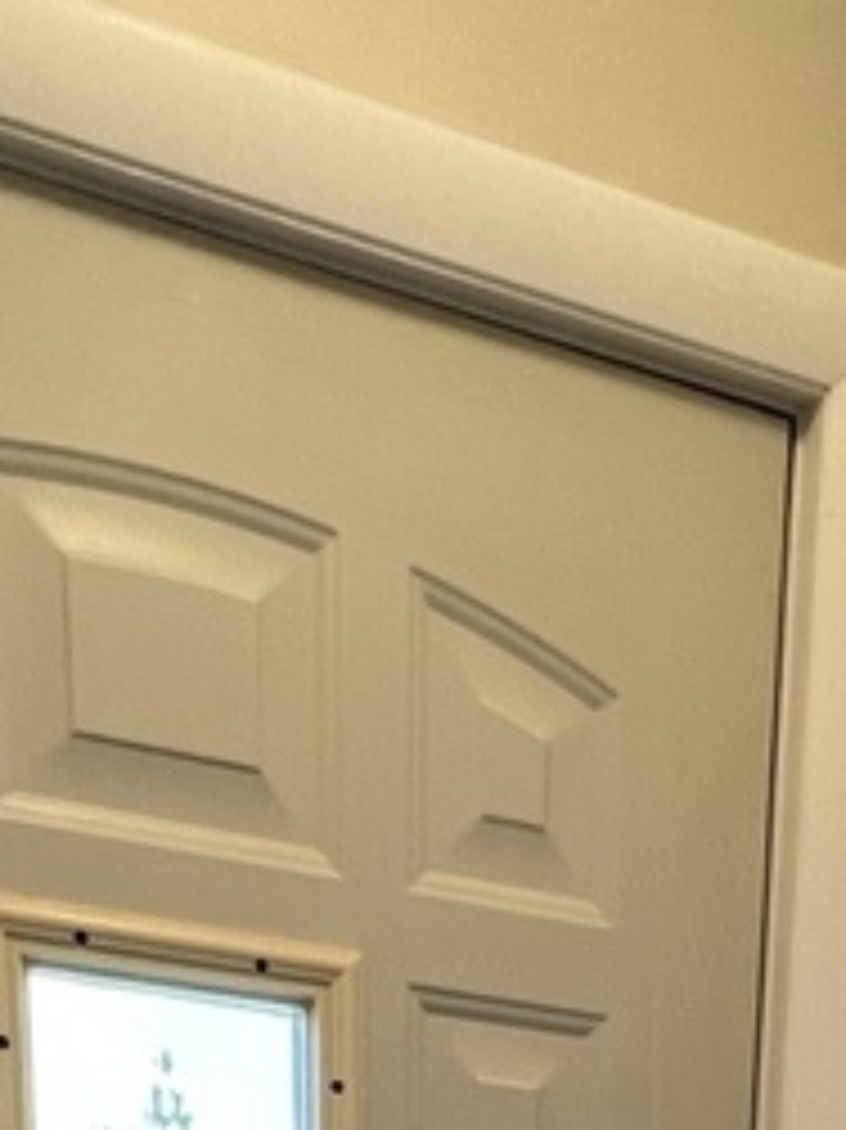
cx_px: 756
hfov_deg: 25.3
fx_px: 1826
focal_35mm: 56
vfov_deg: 21.5
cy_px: 2053
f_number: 1.8
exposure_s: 1/60
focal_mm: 1.57
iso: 160
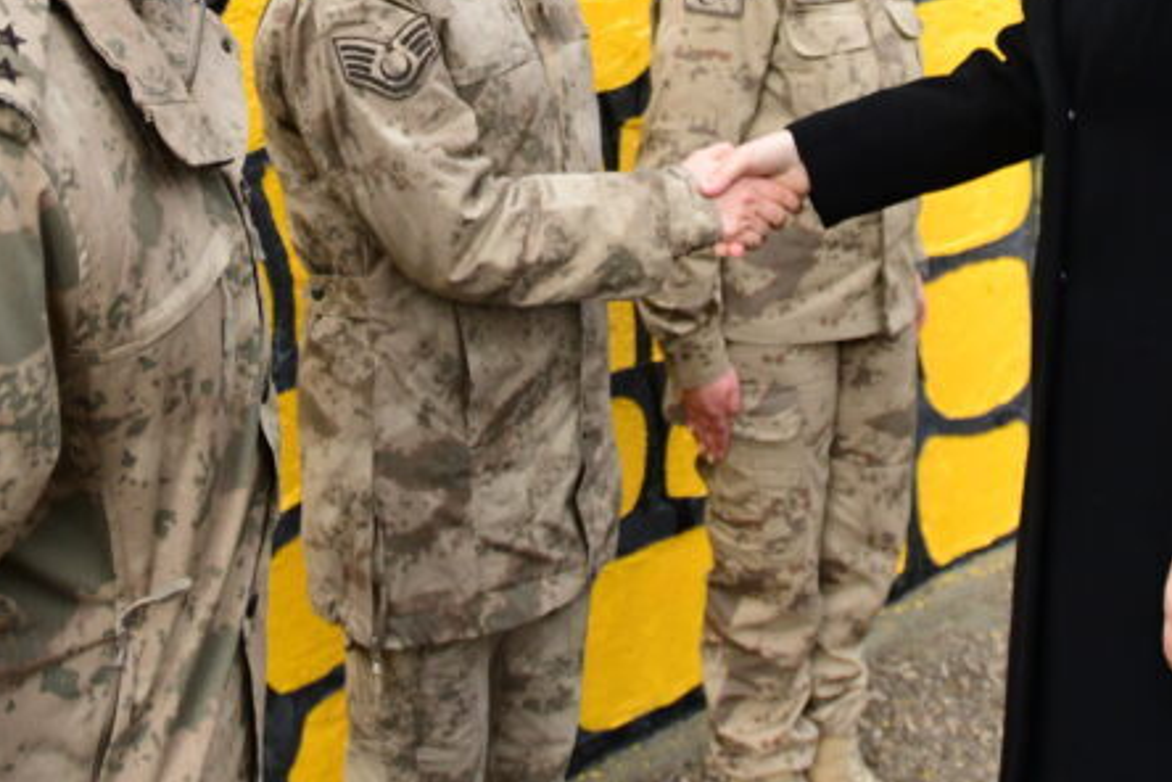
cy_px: -202
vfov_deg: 24.4
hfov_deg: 40.1
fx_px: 1595
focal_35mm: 49
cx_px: 438
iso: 1000
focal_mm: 17
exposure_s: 1/8000
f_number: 2.8
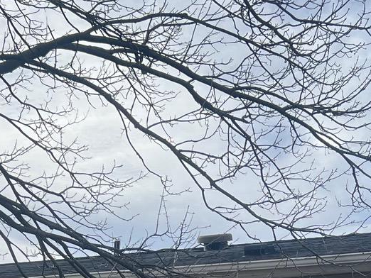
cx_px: 257
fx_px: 1094
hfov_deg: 19.2
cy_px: 464
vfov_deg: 13.4
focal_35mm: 102
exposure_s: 1/2404
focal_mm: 5.7
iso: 50
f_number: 1.5
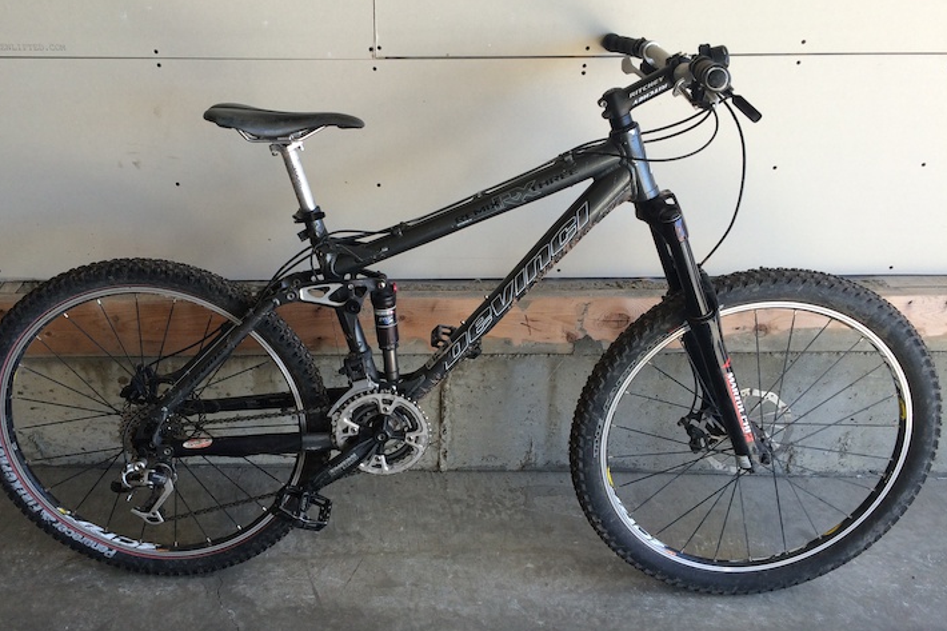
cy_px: 346
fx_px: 894
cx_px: 417
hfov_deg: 55.7
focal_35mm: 34
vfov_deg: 38.8
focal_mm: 4.15
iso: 32
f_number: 2.2
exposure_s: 1/120
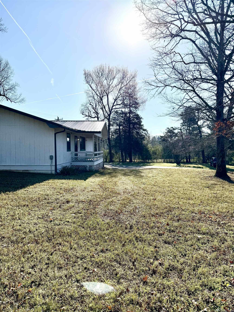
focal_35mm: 24
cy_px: 156
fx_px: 216
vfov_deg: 71.6
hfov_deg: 56.8
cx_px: 117
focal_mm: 6.76
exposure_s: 1/11905
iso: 80
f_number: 1.78
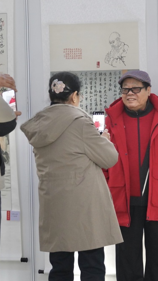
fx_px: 1549
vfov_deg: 10.4
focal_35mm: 208
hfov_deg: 5.8
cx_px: 119
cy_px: 140
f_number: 6.3
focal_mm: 132
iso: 4000
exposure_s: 1/160
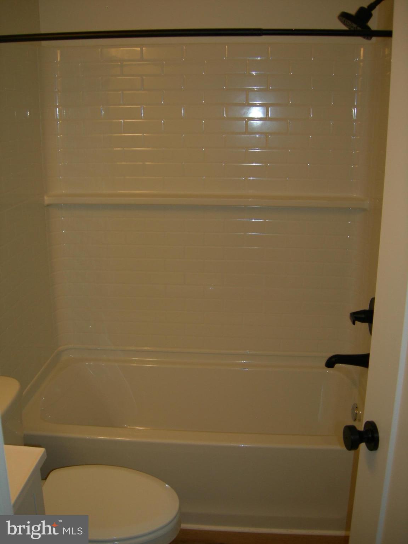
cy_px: 272
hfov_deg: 39.7
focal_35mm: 36
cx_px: 204
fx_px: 566
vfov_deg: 51.4
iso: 64
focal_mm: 7.5
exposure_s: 1/60.1
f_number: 2.7
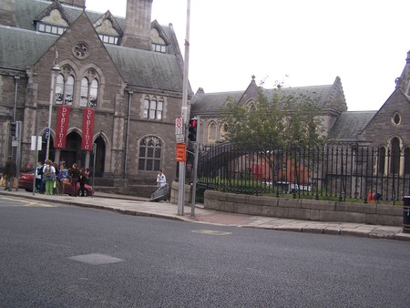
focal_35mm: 38
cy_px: 154
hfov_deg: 49.0
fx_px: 450
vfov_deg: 37.8
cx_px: 205
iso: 80
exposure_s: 1/100
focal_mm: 6.3
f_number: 2.8
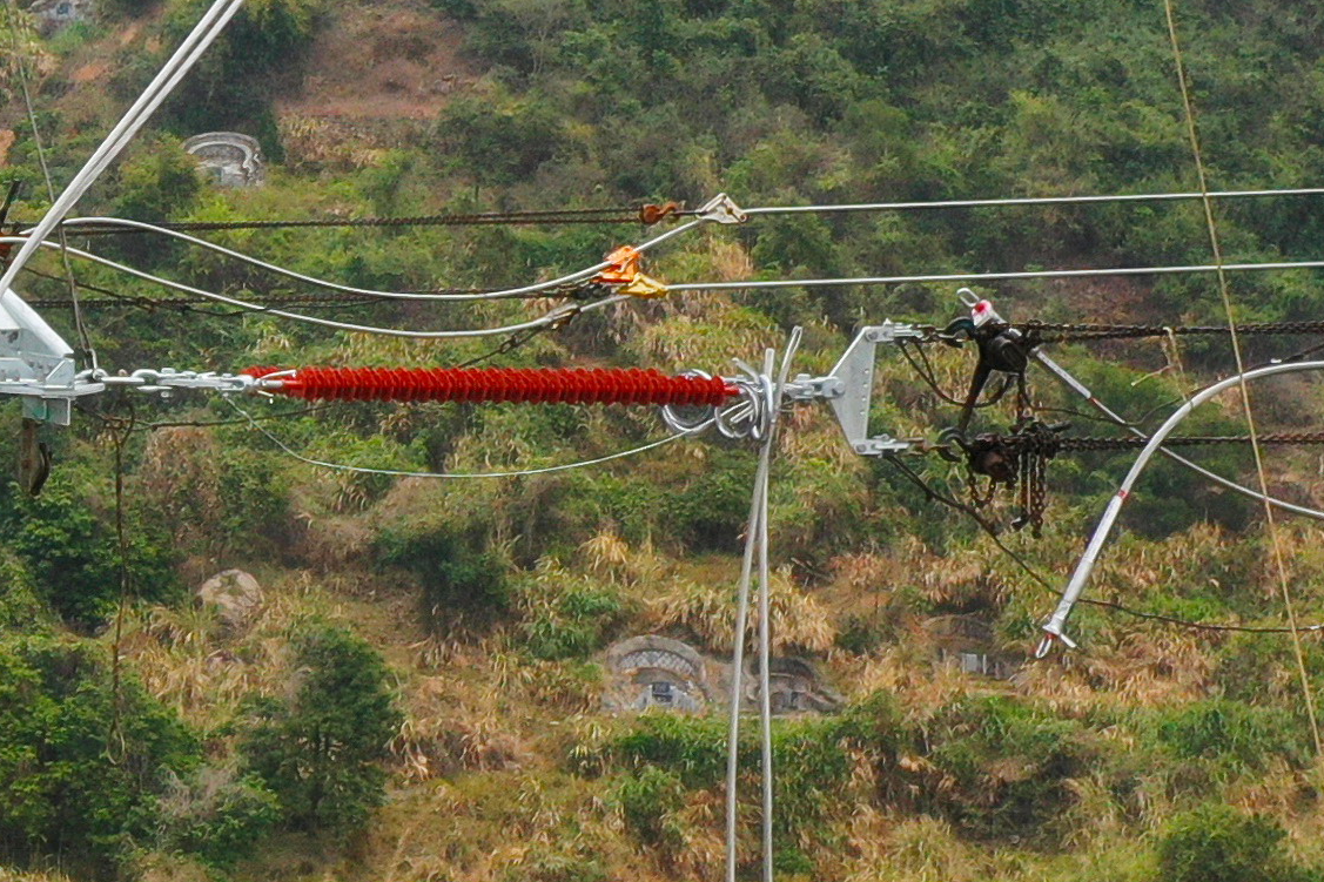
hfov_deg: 14.1
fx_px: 5001
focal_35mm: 136
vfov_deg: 10.1
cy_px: 157
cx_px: -693
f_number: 5.6
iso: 100
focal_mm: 10.26
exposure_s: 1/30
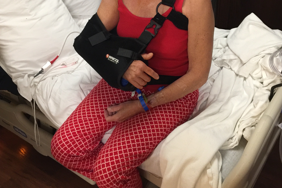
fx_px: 321
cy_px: 39
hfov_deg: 47.4
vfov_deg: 31.8
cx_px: 142
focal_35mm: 41
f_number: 2.2
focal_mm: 4.15
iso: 160
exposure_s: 1/15
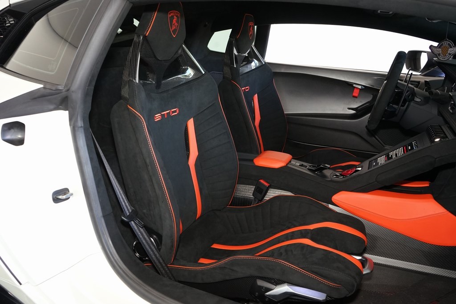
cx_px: 228
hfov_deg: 65.5
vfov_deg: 46.4
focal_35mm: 28
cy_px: 152
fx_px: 355
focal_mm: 28
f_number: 7.1
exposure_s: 1/30
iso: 2000
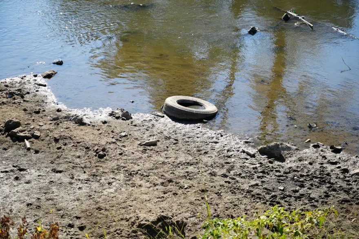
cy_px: 120
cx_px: 180
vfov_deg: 19.4
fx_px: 698
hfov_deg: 28.9
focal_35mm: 70
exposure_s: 1/400
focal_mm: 70
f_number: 5
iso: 100
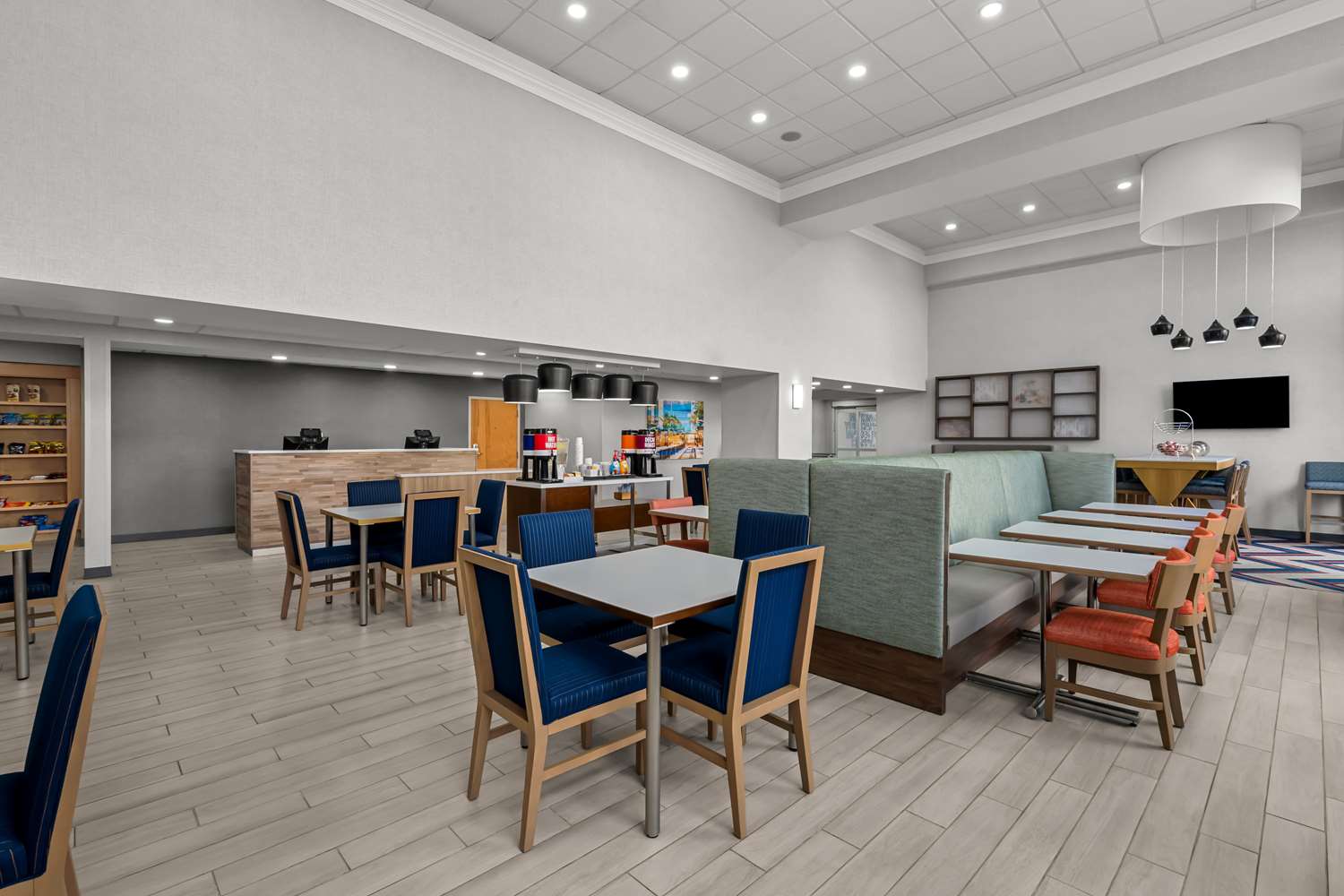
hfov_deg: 96.7
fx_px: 597
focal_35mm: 16
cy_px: 448
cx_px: 672
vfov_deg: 73.7
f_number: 11
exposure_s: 1/3
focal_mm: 16
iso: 320
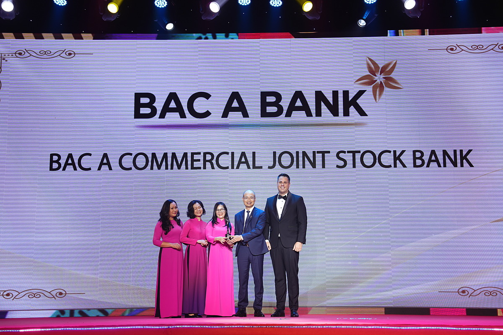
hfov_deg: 37.5
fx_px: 740
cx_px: 252
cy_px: 168
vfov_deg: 25.5
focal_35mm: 53
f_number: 3.5
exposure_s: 1/160
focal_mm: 53
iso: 320
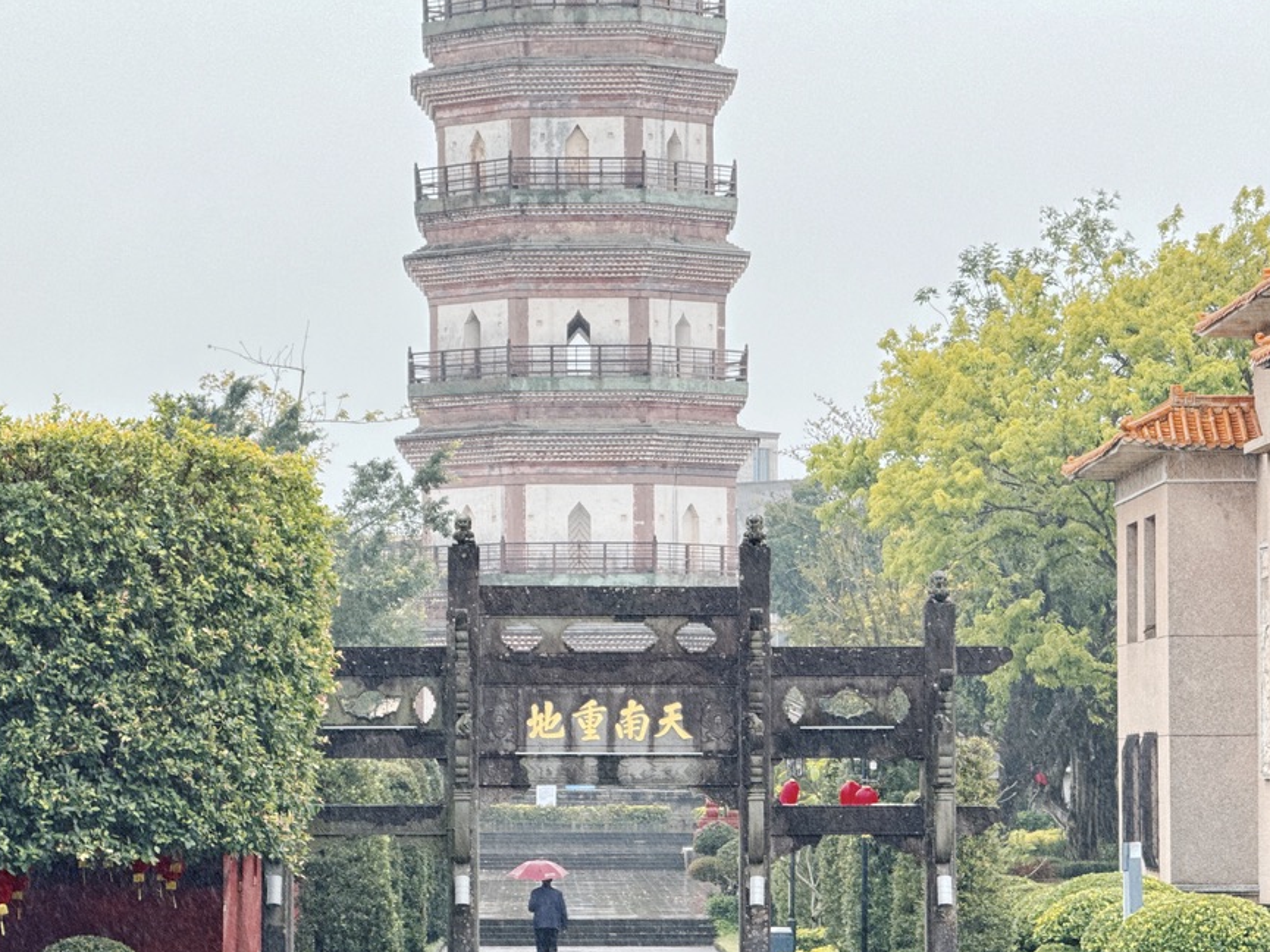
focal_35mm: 142
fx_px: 5210
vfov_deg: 10.4
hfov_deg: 13.9
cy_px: 550
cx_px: 556
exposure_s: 1/154
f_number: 2.8
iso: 64
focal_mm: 15.66
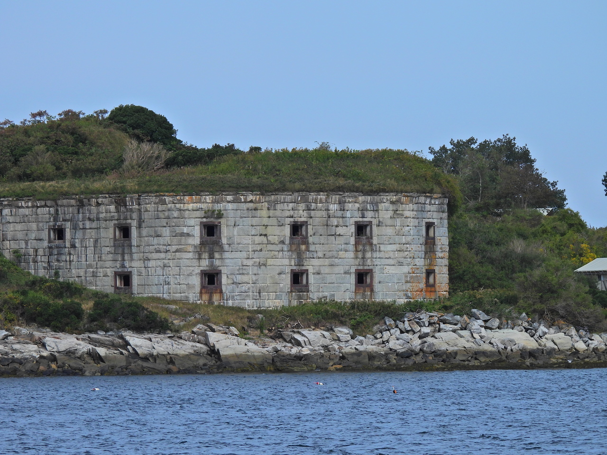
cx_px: 304
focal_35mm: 240
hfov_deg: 8.2
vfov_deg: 6.2
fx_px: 4208
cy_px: 228
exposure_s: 1/1000
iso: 100
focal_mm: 42.8
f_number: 4.5
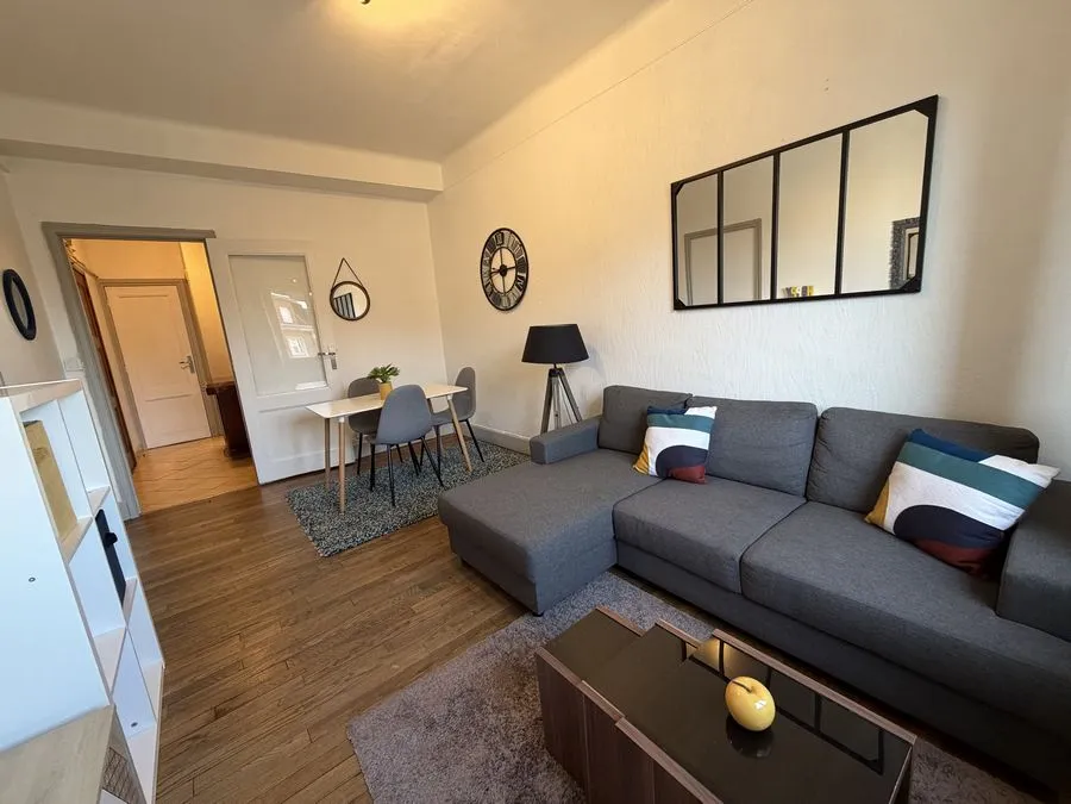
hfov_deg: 102.1
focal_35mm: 14
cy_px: 402
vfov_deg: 85.7
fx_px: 433
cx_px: 536
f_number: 2.2
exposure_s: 1/121
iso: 250
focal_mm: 2.22
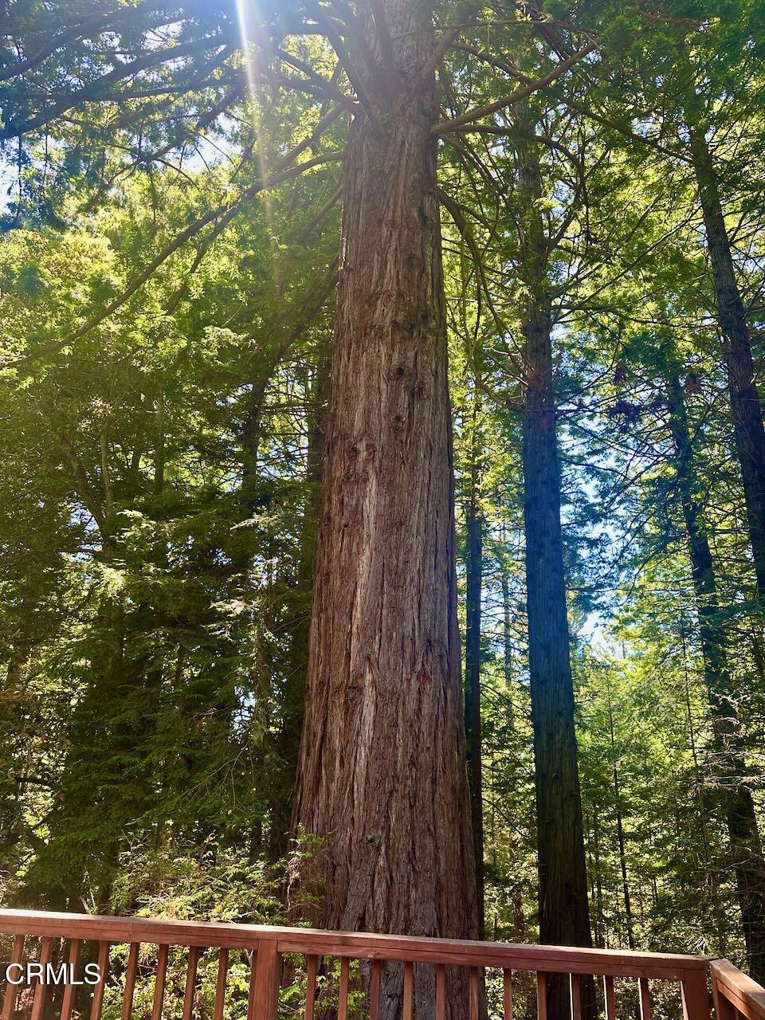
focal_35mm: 24
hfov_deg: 56.8
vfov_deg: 71.6
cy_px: 510
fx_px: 707
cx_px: 382
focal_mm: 6.86
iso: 100
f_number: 1.78
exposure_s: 1/121
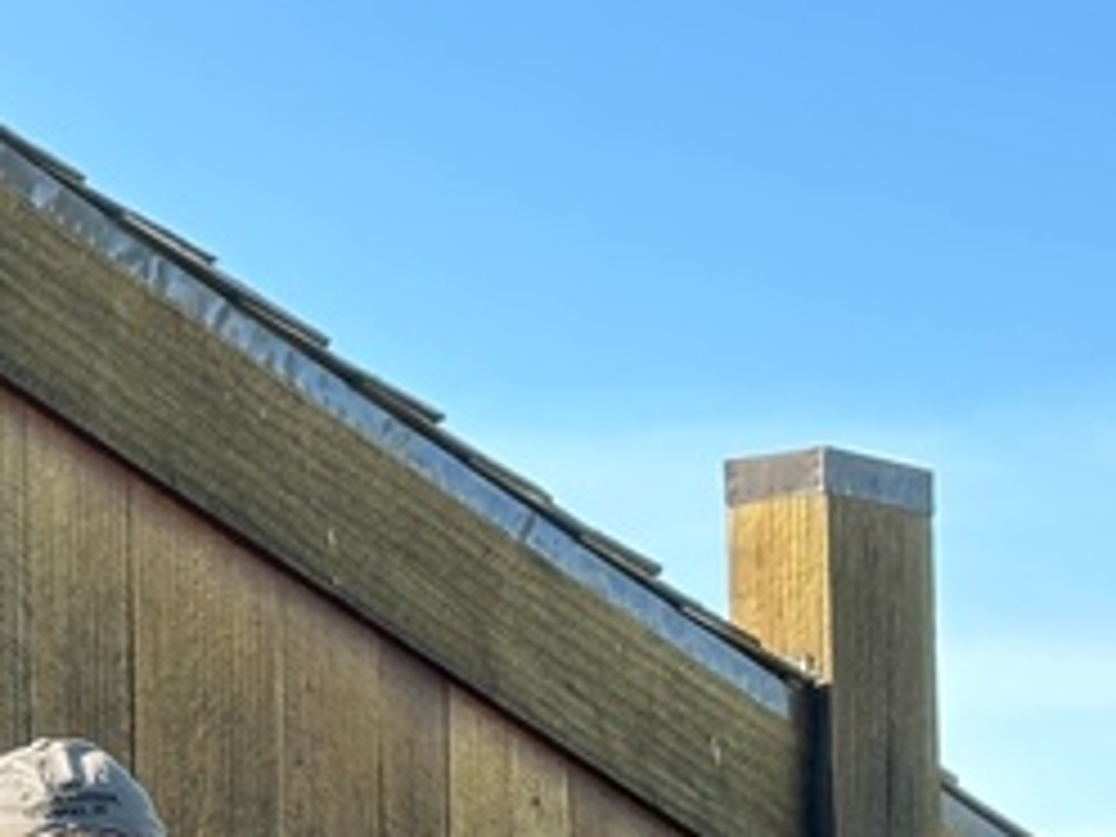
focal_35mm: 155
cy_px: 752
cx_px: -598
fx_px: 4997
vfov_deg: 9.5
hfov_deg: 12.1
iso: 64
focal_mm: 6.86
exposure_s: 1/430
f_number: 1.78
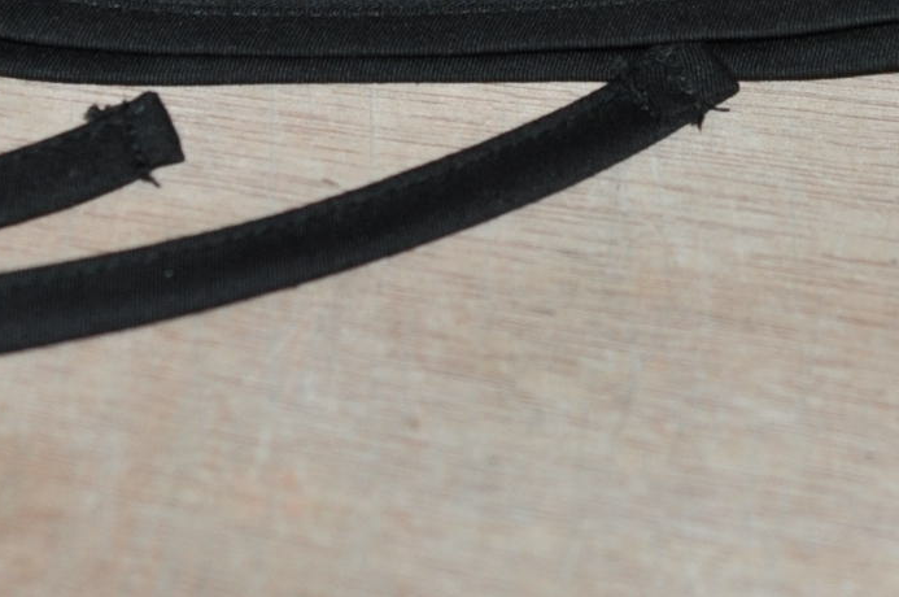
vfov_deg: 5.9
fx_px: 5785
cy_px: -179
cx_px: 733
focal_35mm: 232
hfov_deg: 8.9
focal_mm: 50
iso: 800
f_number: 2.8
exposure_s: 1/60
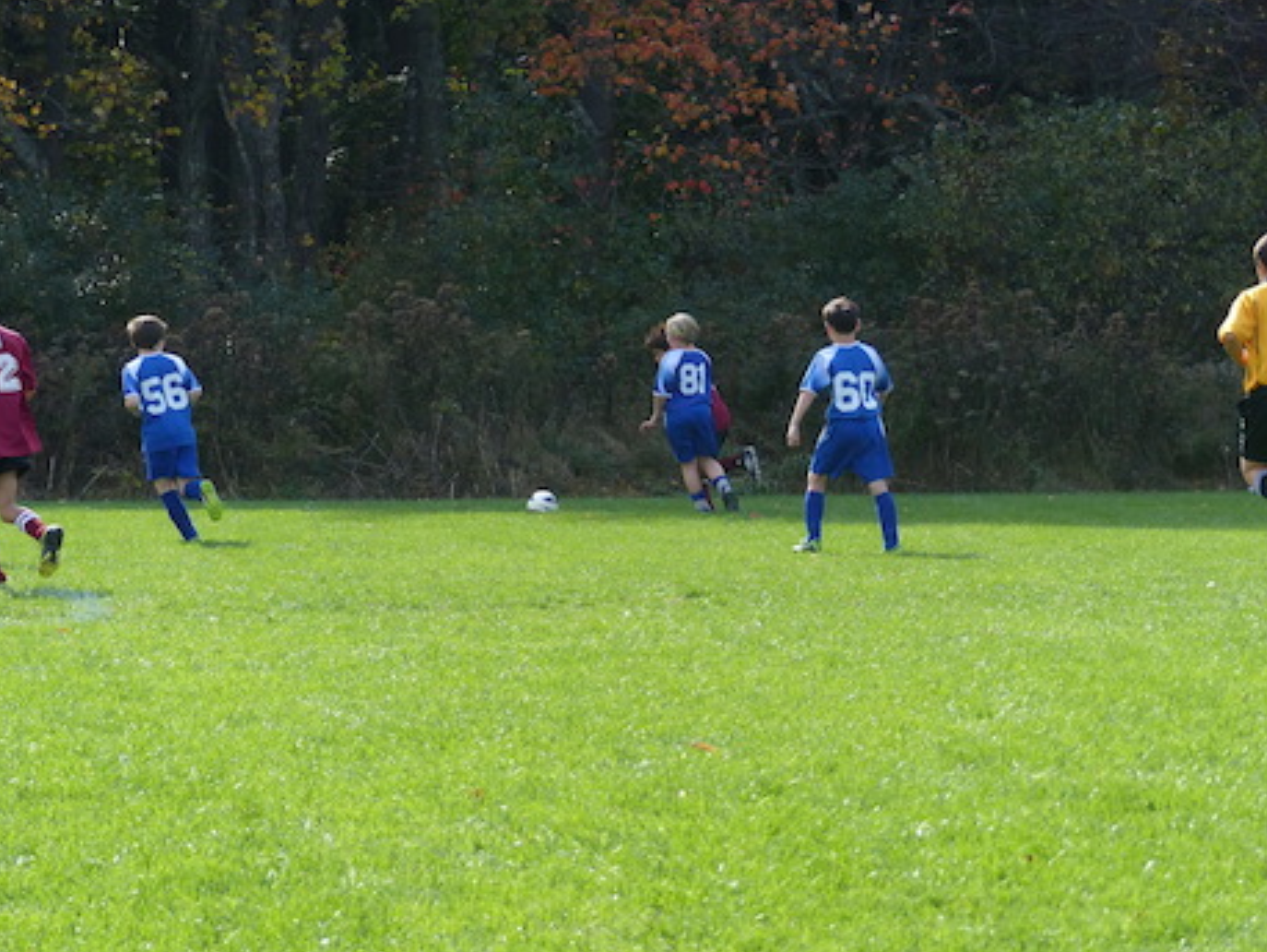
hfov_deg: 11.6
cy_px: 451
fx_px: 6262
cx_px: 690
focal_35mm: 171
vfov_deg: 8.7
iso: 250
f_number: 2.8
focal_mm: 26.5
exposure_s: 1/500
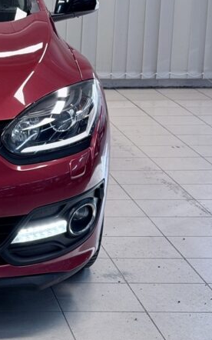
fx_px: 1092
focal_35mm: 118
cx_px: -127
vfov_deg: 17.7
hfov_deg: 10.6
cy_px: 140
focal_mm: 6.76
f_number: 1.78
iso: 100
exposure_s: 1/100
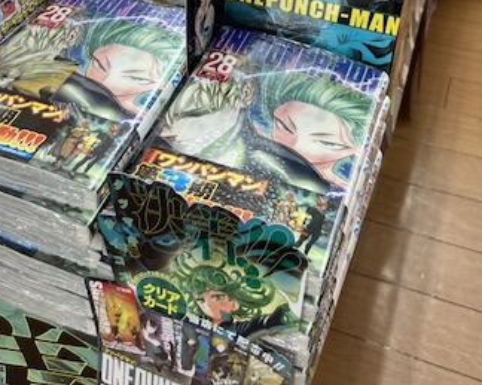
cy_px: -6
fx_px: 770
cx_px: 193
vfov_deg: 26.5
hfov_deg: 34.6
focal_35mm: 54
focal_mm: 3.99
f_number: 1.8
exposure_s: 1/60
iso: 64
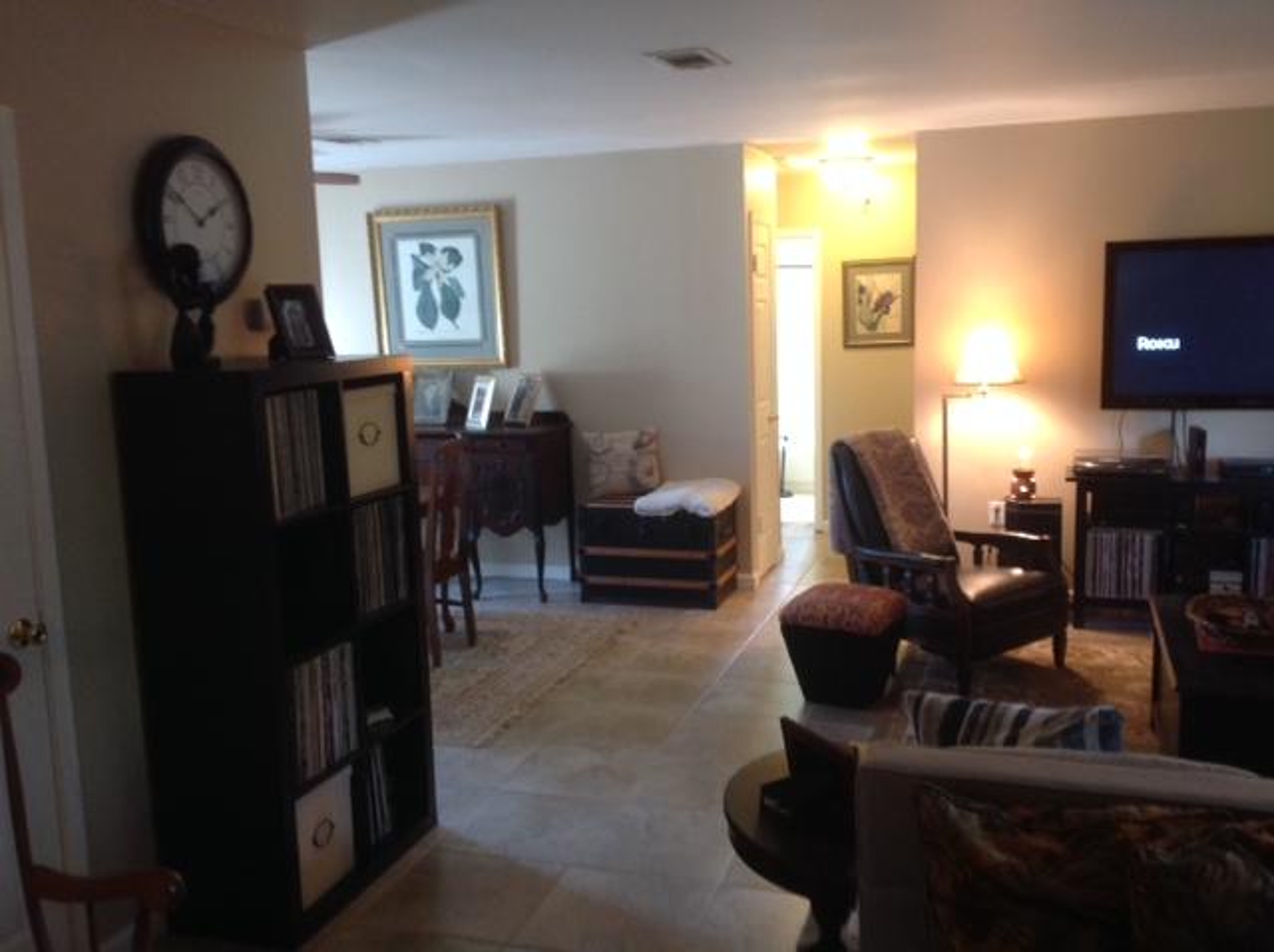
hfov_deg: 52.7
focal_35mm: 35
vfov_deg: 40.6
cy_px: 476
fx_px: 1286
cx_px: 637
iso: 160
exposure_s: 1/15
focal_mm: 4.28
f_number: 2.4
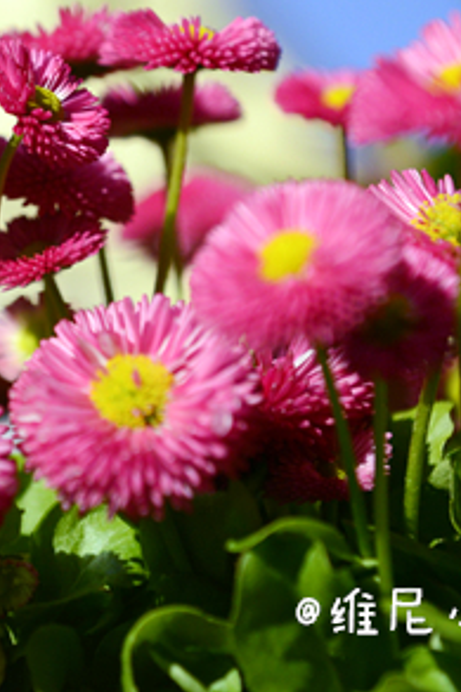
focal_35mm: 165
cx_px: 0
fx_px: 3173
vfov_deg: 12.4
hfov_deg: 8.3
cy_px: 177
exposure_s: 1/8000
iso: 900
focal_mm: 70
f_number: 10
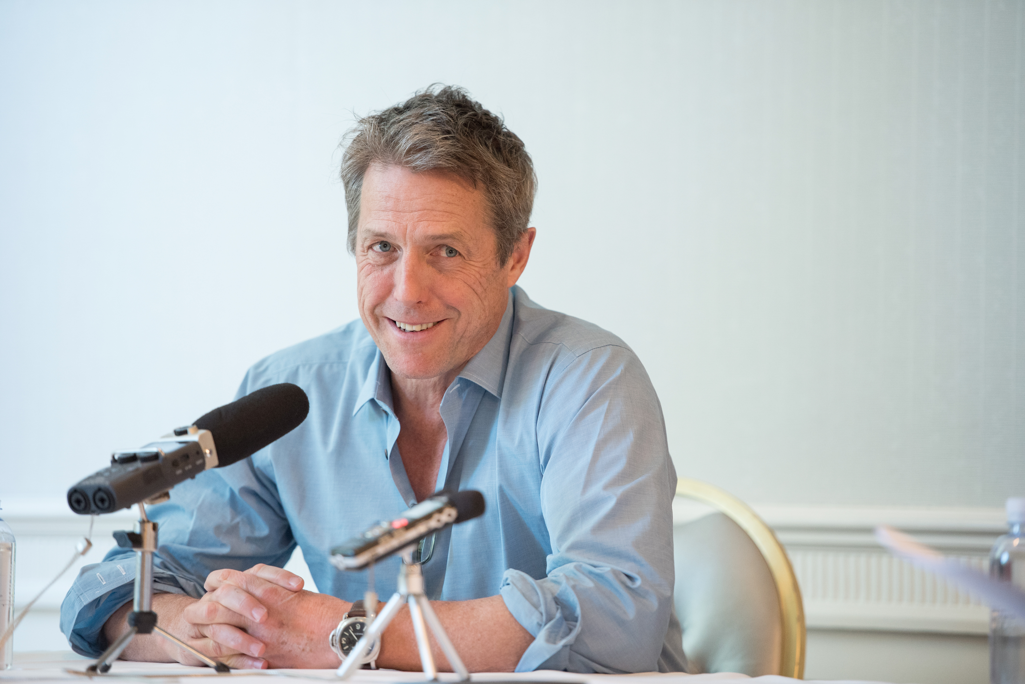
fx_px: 5127
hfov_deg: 11.4
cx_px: 512
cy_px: 342
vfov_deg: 7.6
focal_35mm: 180
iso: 2000
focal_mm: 180
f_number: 2.8
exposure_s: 1/320
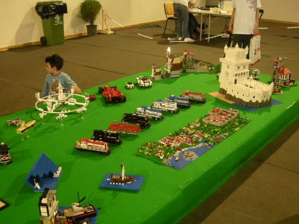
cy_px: 124
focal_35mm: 41
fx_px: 354
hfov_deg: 45.8
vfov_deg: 35.1
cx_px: 147
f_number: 2.8
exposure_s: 1/44.4
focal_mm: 5.7
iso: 400
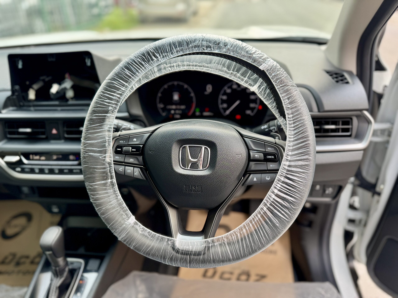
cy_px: 149
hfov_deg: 71.6
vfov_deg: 56.8
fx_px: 276
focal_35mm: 24
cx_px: 199
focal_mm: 6.76
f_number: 1.78
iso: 64
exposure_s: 1/224
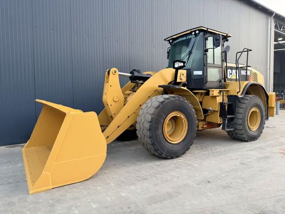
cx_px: 142
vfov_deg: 56.8
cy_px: 107
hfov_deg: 71.6
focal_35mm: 24
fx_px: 198
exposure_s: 1/121
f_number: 1.78
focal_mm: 6.76
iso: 200
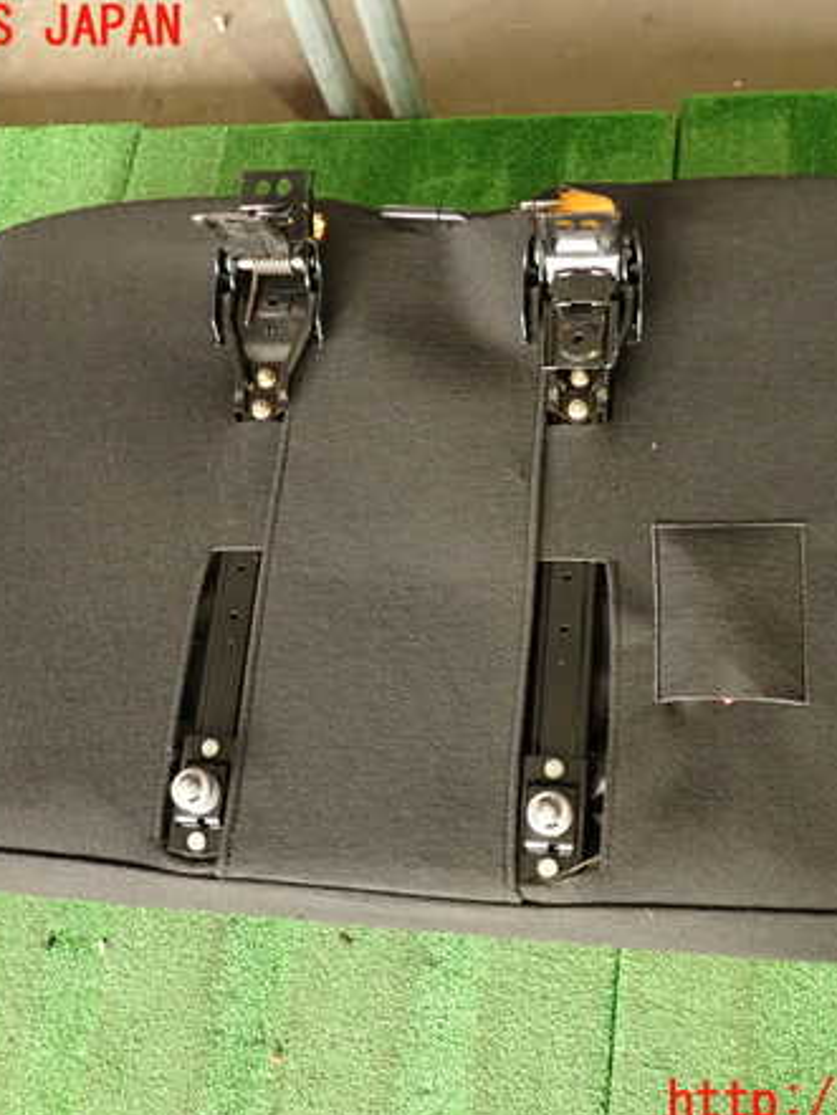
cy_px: 566
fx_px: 1096
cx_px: 480
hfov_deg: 41.7
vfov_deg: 53.9
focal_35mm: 34
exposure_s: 1/30
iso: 320
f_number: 2
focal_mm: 4.5
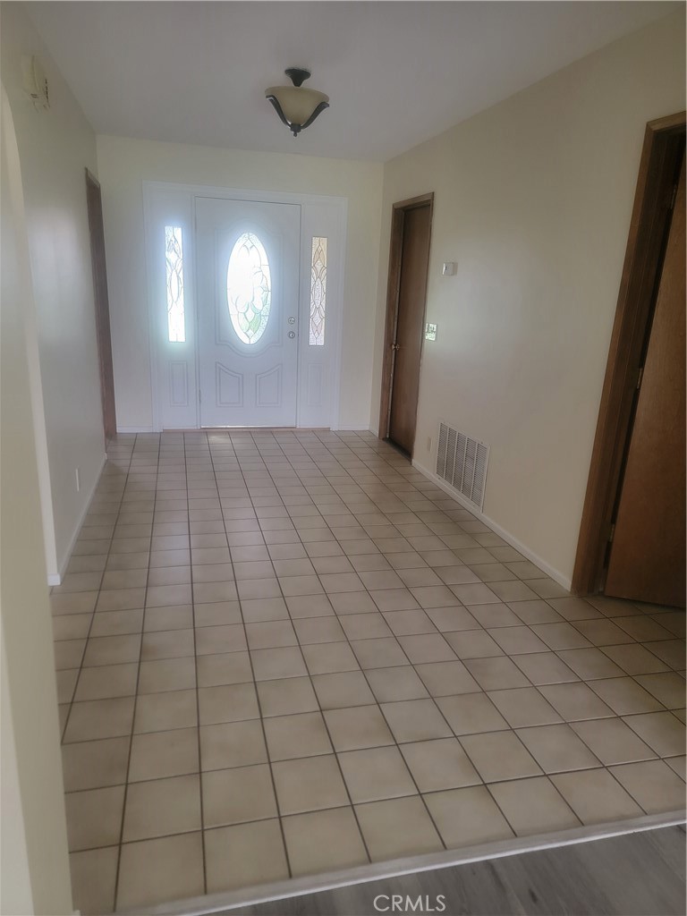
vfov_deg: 71.6
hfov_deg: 56.8
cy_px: 458
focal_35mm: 24
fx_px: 635
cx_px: 344
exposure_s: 1/40
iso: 320
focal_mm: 6.7
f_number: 1.8
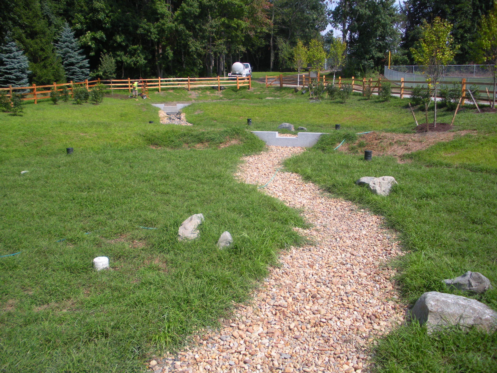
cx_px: 248
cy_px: 186
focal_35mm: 36
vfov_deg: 39.7
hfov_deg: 51.4
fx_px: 517
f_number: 3.5
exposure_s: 1/432
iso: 64
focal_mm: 6.3
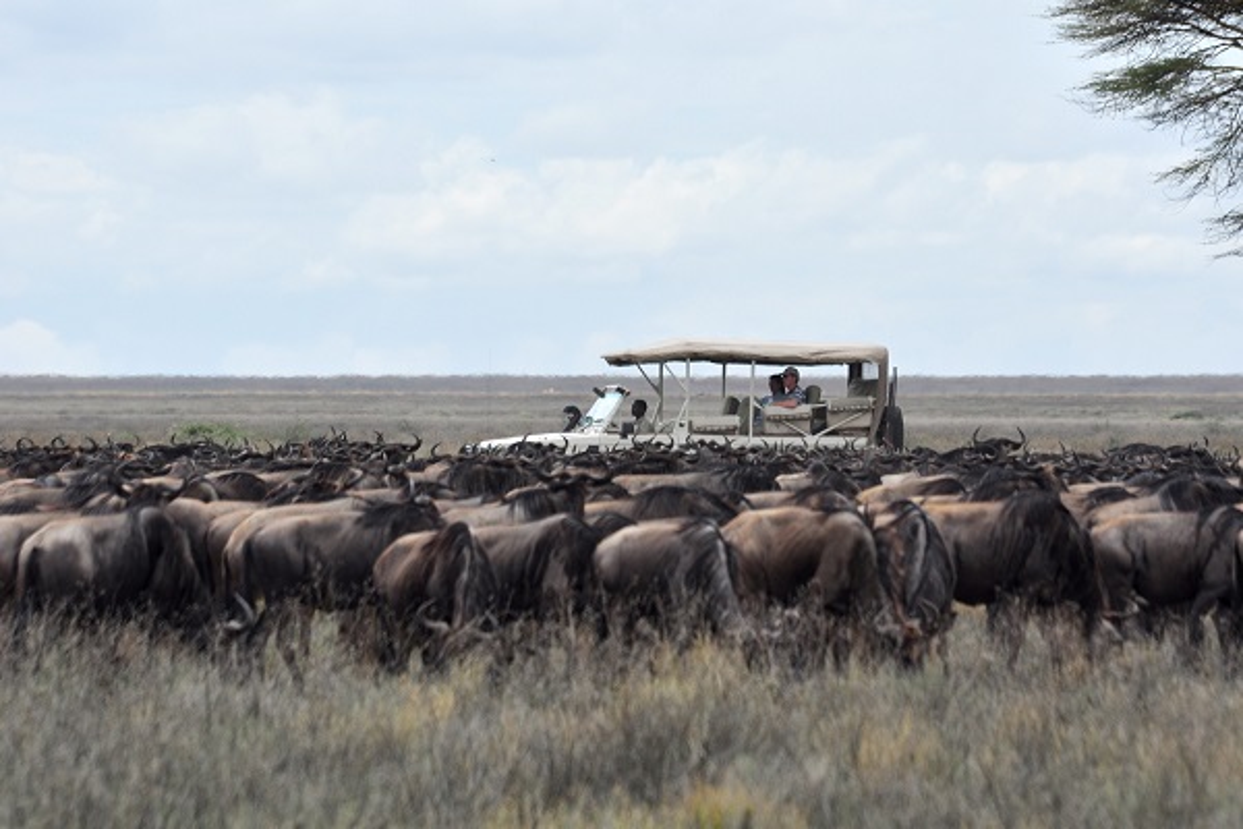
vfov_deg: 3.1
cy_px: 414
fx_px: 15536
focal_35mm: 450
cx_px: 622
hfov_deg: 4.6
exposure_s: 1/500
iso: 200
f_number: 11
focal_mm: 300
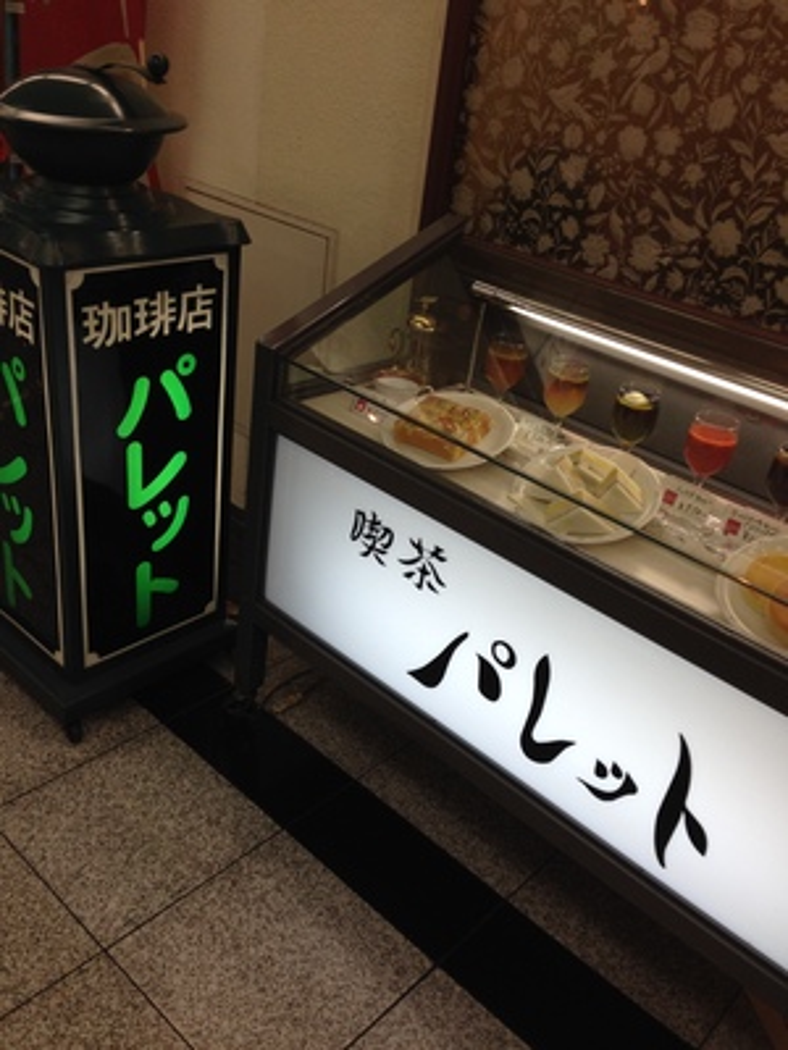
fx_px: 1002
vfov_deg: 55.4
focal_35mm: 33
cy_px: 525
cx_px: 394
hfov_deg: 42.9
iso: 50
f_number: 2.4
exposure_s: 1/60
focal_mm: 4.12
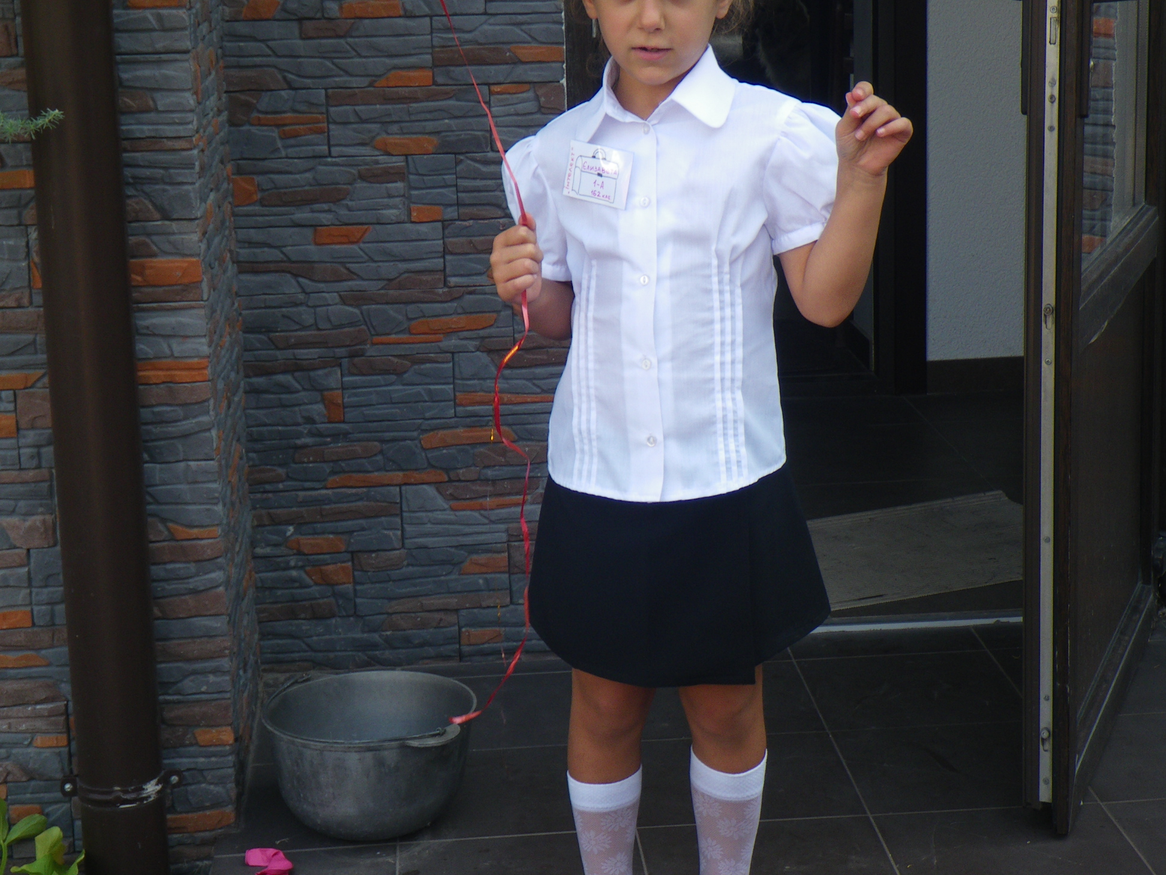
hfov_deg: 28.6
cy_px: 349
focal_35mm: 68
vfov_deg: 21.6
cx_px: 619
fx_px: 2291
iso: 64
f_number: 4.4
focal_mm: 9.1
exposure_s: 1/60
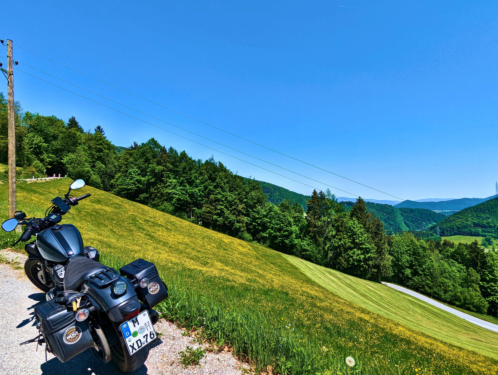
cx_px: 260
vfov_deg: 71.7
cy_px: 186
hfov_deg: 87.6
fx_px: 259
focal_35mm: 18
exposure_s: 1/1290
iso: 52
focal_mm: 2.35
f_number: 2.2
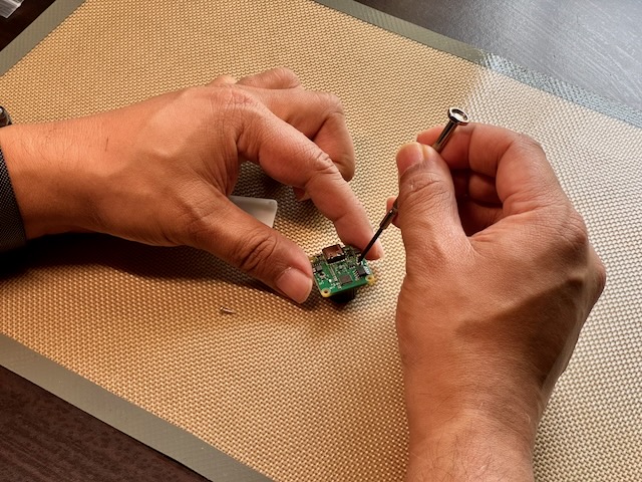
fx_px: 1428
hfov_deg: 25.3
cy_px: 241
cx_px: 321
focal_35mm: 77
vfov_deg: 19.1
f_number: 2.8
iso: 50
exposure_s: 1/99
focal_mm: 9
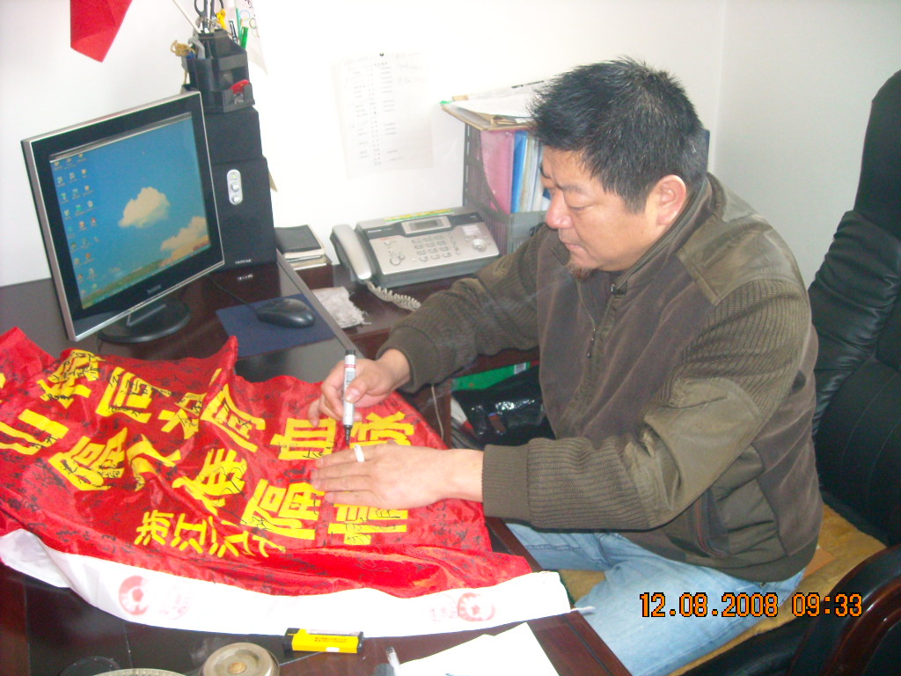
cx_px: 450
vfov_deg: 40.7
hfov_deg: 52.6
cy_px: 338
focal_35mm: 35
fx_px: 911
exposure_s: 1/60
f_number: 2.8
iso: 400
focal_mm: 5.7
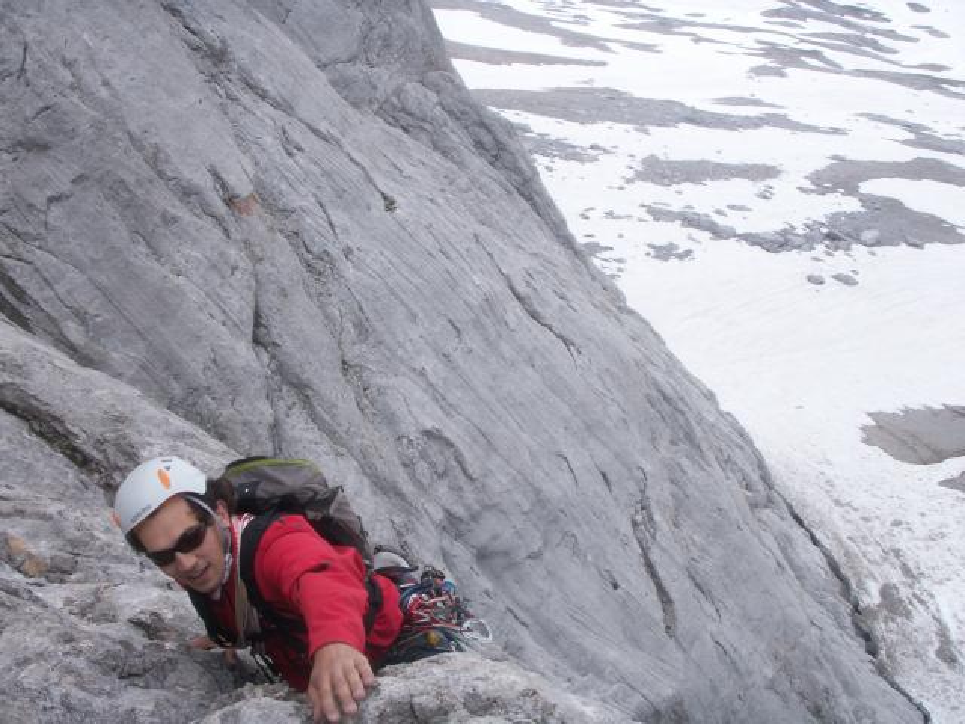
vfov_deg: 38.7
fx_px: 1031
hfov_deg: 50.1
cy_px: 362
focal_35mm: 37
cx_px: 482
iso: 50
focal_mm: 7.7
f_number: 7.1
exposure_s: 1/100
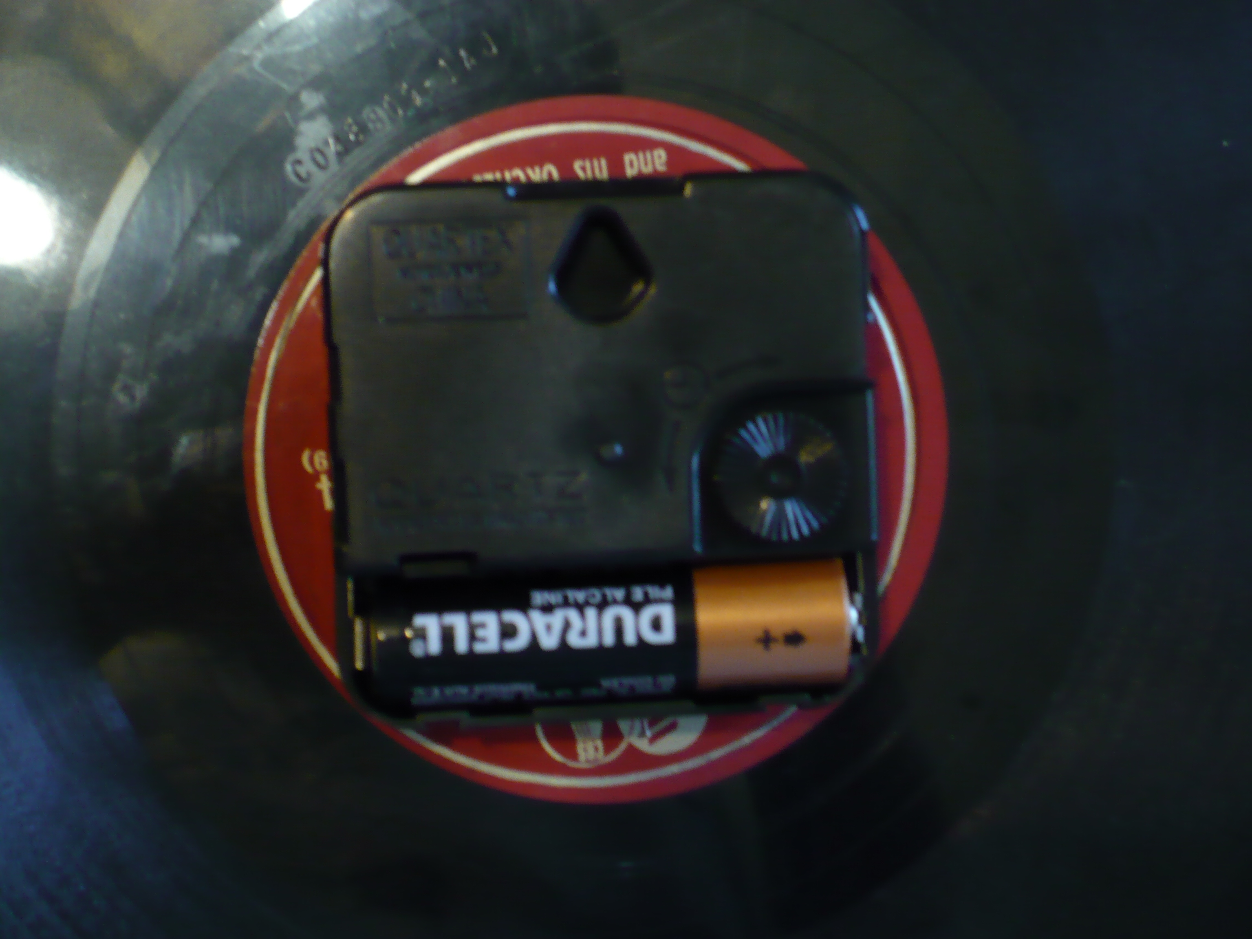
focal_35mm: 69
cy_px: 470
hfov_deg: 28.2
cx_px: 626
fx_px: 2496
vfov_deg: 21.3
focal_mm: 11.4
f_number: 3.2
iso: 200
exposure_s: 1/8
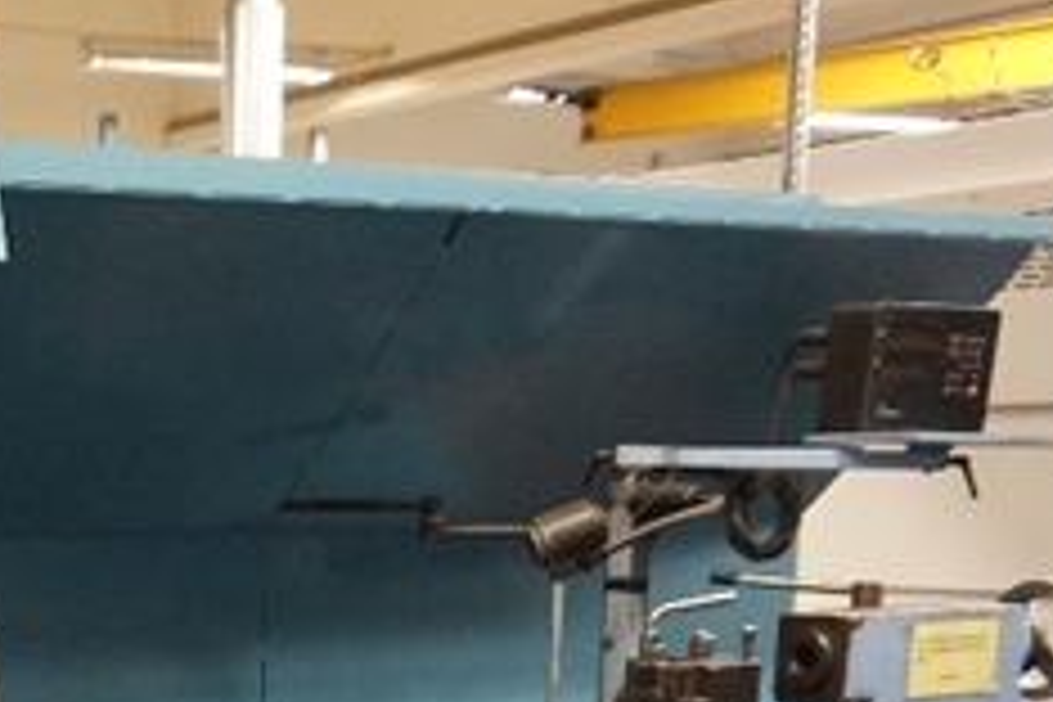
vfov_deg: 17.2
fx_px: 2164
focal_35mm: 74
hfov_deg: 25.2
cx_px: -140
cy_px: 950
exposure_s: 1/125
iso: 3200
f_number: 3.5
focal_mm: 16
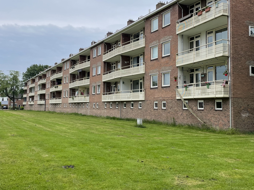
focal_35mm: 38
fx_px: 279
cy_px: 89
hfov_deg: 49.0
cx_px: 125
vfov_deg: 37.7
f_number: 1.6
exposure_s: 1/2092
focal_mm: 4.2
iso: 32
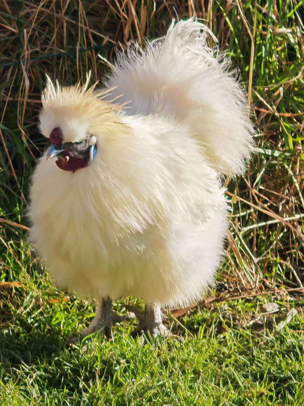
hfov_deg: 4.8
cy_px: 203
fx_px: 3653
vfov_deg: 6.4
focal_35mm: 312
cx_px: 152
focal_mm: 14.92
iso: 50
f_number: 3
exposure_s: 1/470
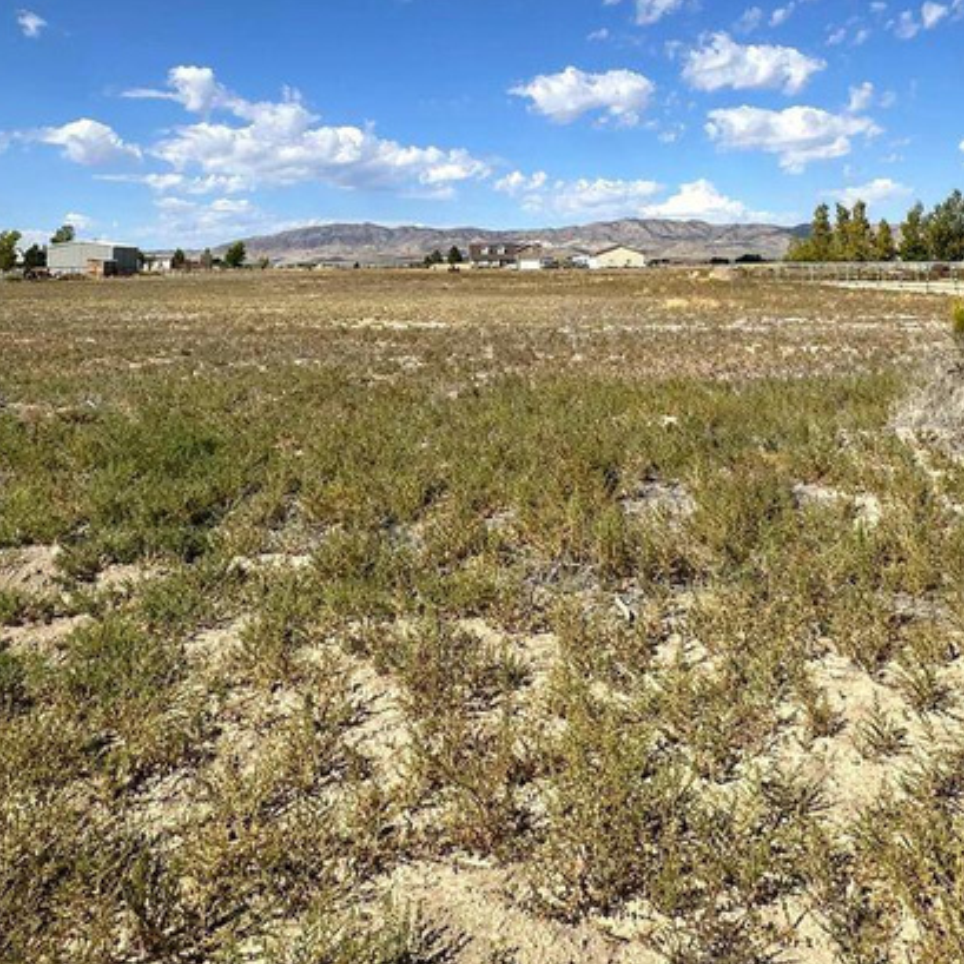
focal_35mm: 31
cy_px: 132
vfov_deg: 48.1
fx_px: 977
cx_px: 507
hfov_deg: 52.5
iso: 50
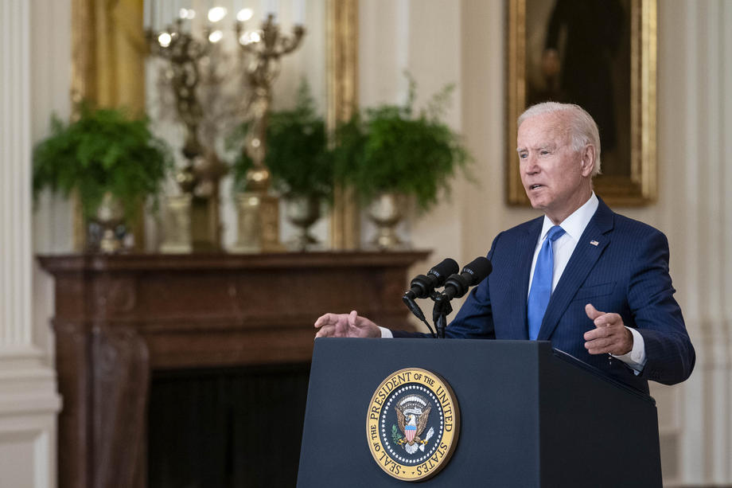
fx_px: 3110
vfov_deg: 9.0
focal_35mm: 153
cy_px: 244
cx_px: 366
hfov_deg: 13.4
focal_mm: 102
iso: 2500
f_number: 2.8
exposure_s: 1/320
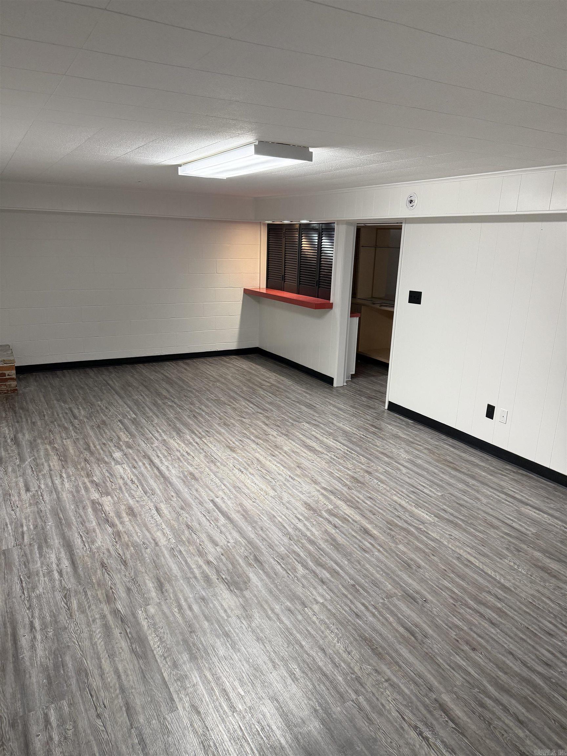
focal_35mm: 24
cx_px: 284
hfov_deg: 56.8
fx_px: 524
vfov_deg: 71.6
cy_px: 378
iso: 250
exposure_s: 1/120
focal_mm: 6.76
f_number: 1.78
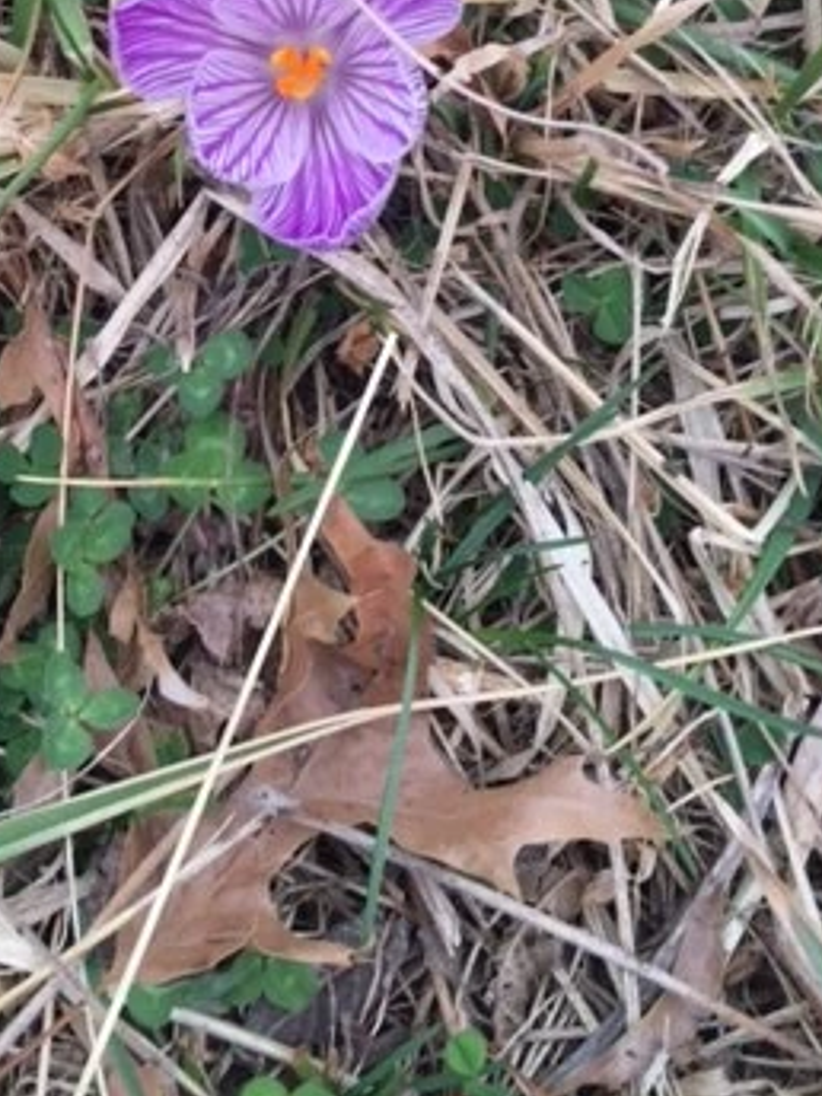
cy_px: 80
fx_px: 1710
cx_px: 207
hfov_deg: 26.7
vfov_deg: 33.4
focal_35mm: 54
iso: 32
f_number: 2.2
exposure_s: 1/235
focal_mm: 4.15
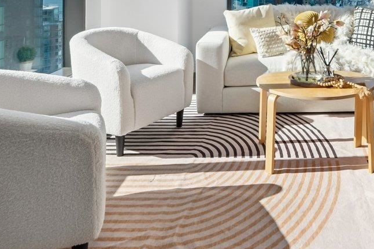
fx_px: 395
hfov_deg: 48.8
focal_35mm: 38
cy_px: -15
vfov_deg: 31.6
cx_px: 278
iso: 160
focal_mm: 8
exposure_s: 1/100
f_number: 8
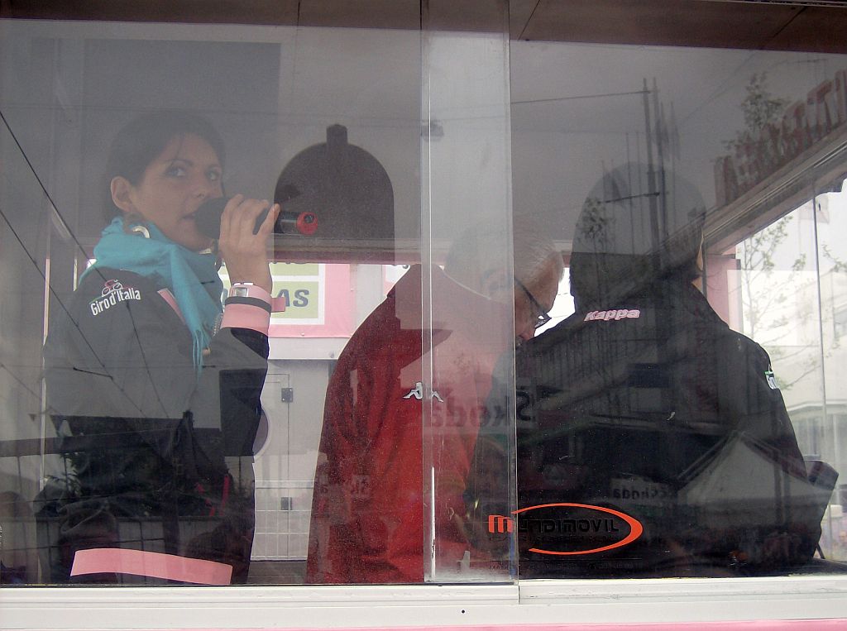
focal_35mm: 56
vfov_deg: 26.0
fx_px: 1367
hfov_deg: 34.4
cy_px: 316
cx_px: 424
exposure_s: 1/142
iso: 100
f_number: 3.4
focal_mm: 9.3
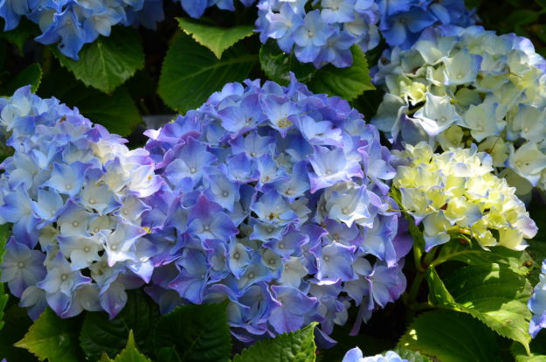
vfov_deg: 12.1
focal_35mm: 112
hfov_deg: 18.2
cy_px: 181
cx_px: 273
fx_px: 1703
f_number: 10
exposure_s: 1/60
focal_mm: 75
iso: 200
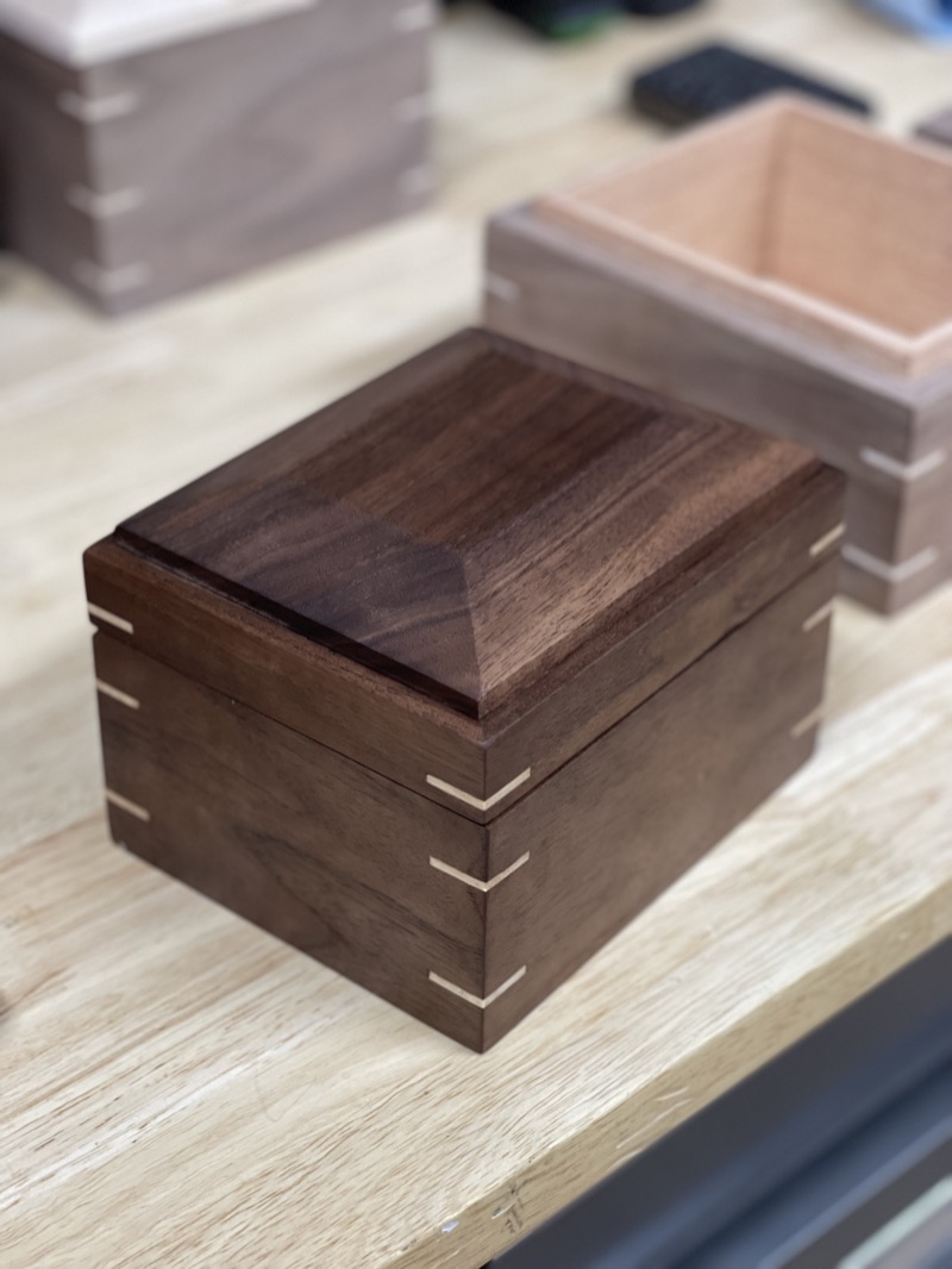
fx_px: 2346
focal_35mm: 64
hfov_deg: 22.9
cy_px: 634
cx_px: 476
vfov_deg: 30.3
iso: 160
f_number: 2.2
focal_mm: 7.5
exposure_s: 1/40
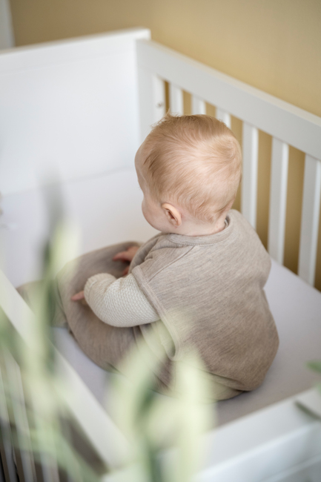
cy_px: 241
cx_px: 160
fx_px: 736
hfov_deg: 24.6
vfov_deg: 36.3
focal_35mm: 55
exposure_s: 1/160
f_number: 2.8
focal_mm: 55
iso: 800
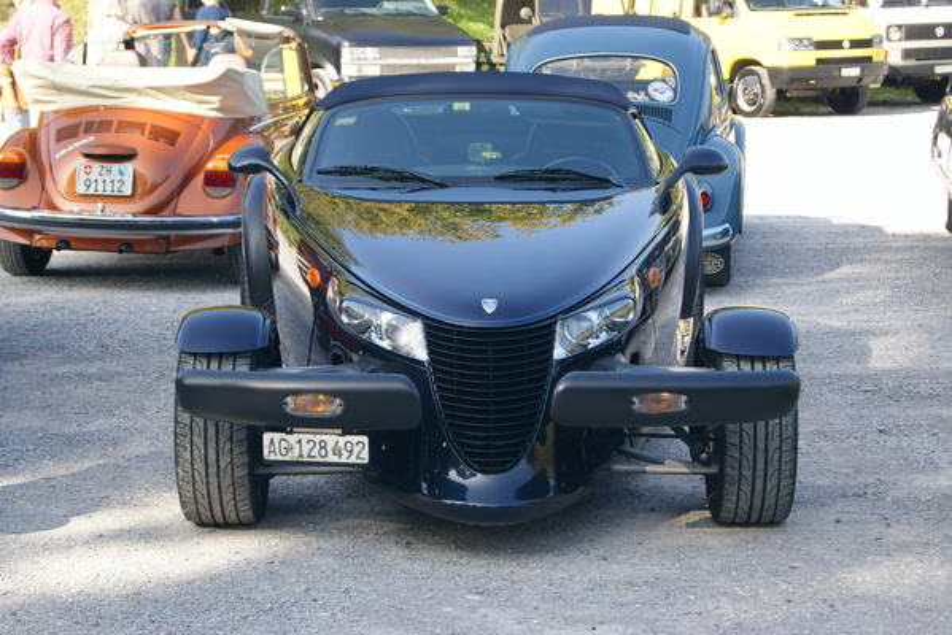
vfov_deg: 16.6
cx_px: 476
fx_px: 2183
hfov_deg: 24.6
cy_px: 318
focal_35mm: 82
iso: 100
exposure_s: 1/100
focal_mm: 55
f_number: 5.6
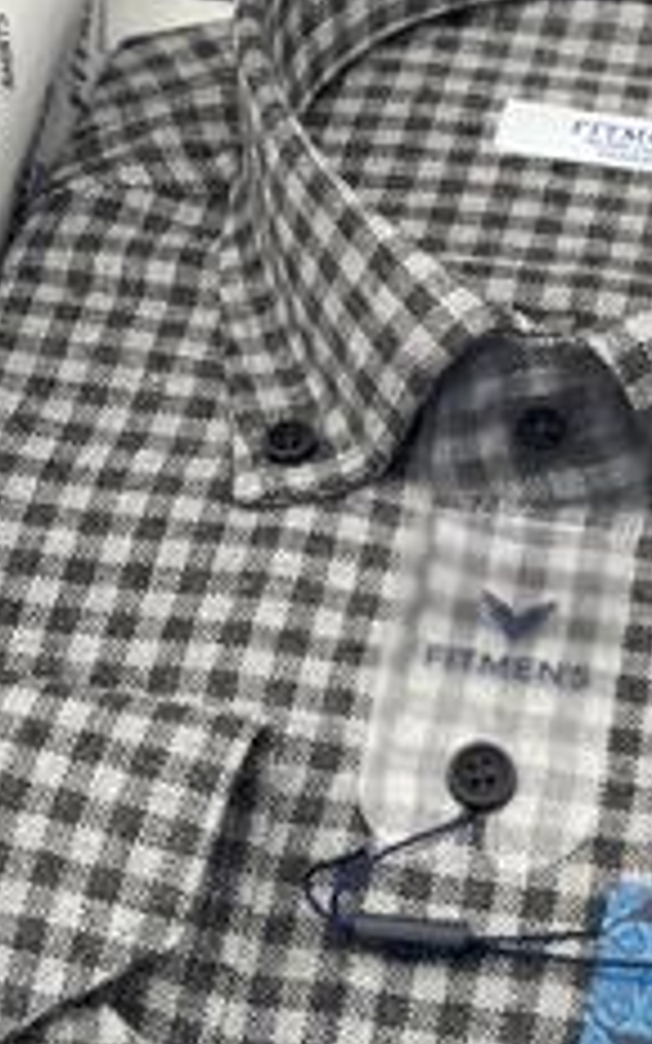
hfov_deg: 13.3
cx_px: 526
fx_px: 2786
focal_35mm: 98
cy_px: 691
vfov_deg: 21.1
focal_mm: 6
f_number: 2
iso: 50
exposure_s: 1/122
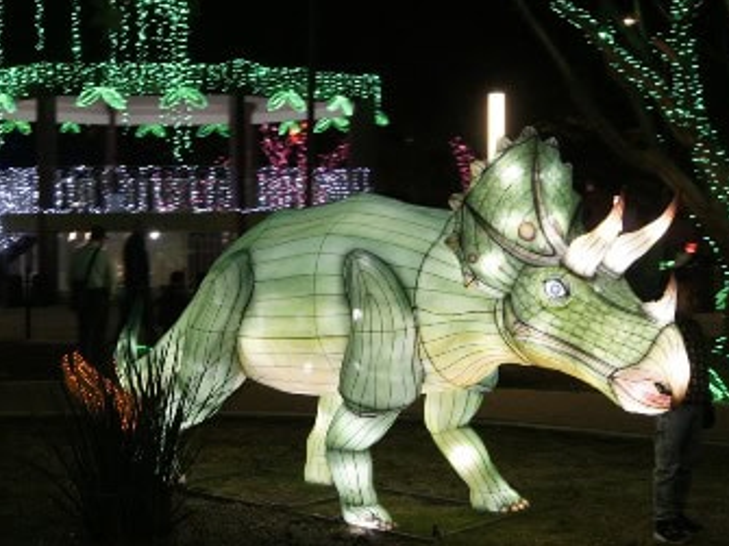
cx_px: 344
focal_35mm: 62
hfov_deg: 31.2
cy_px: 272
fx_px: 1305
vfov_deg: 23.6
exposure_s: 1/30
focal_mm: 20
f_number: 5.6
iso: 400
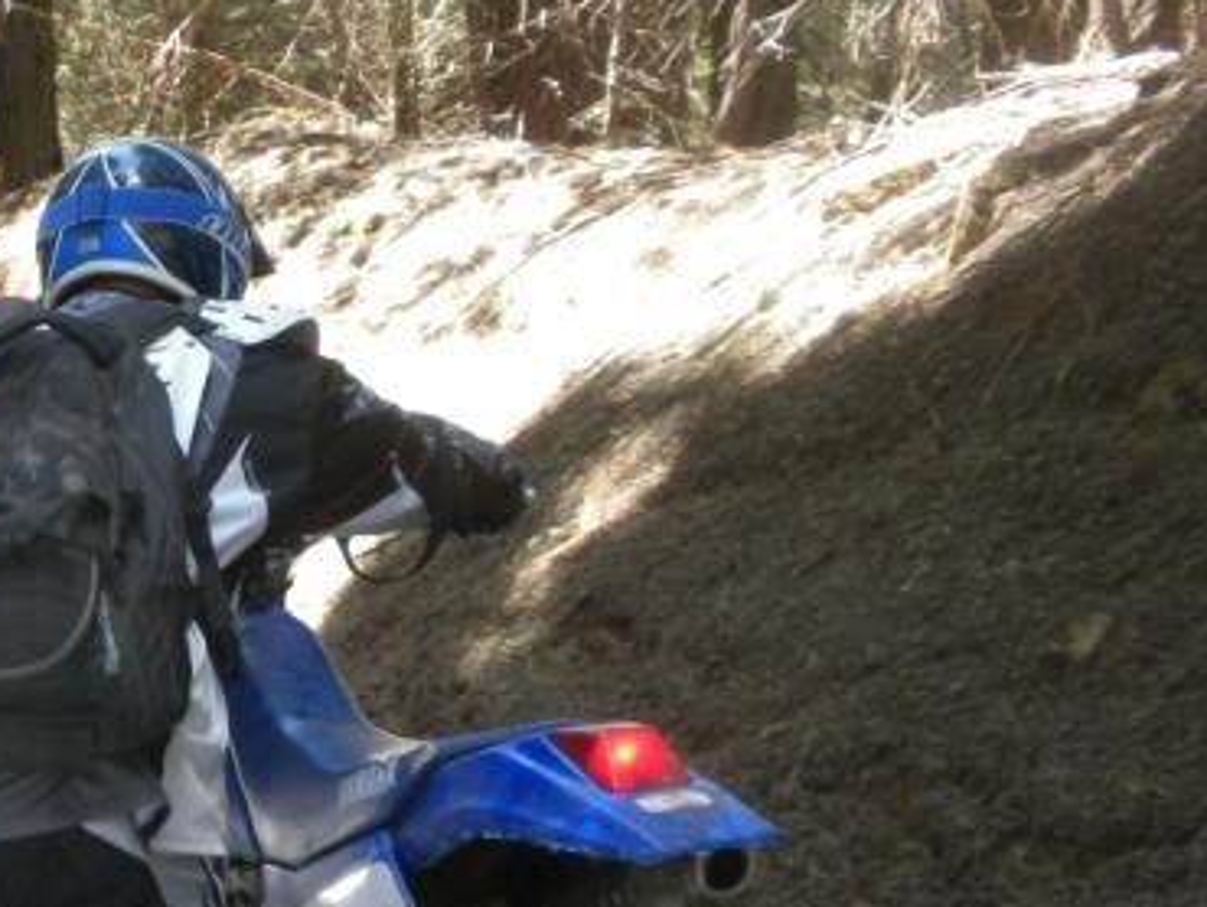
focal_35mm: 80
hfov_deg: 23.2
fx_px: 2791
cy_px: 812
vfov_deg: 18.2
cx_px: -42
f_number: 3.5
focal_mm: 6.6
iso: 157
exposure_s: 1/85
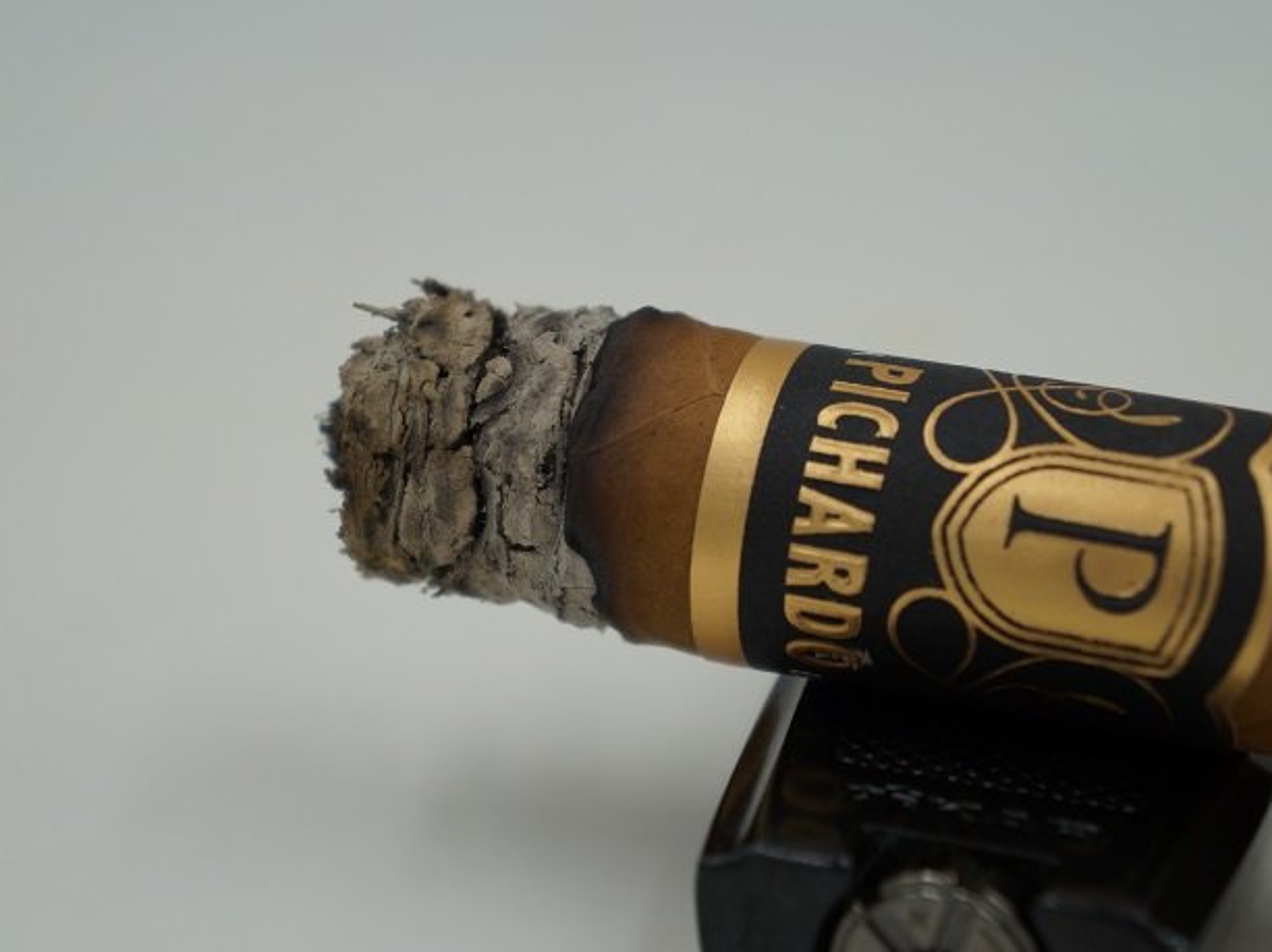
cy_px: 476
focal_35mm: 91
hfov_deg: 21.6
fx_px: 3325
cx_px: 579
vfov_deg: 16.3
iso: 100
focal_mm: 55
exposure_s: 1/320
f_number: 5.6
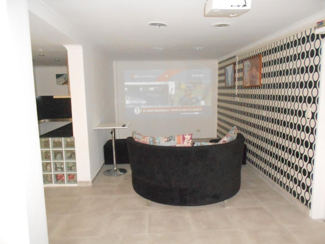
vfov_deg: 53.1
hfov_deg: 67.3
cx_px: 162
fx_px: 244
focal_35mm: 26
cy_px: 122
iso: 1000
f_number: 3.2
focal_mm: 4.6
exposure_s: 1/25
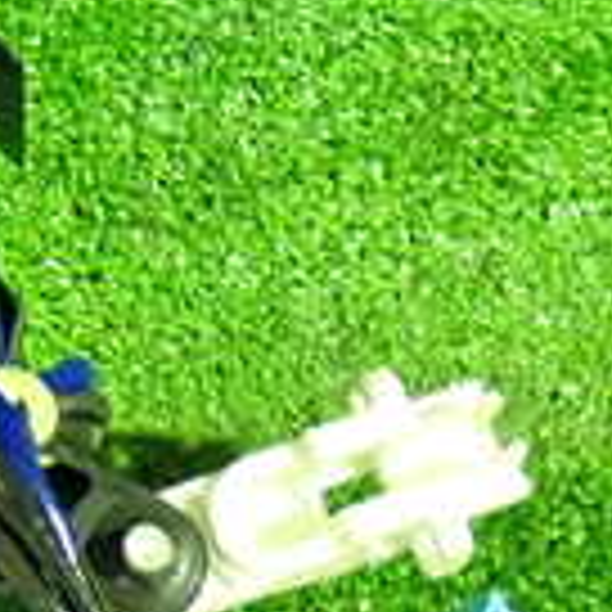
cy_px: 76
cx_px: -338
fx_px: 2960
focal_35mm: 148
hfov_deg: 11.3
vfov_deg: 11.7
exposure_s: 1/13
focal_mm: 6.83
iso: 800
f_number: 2.7
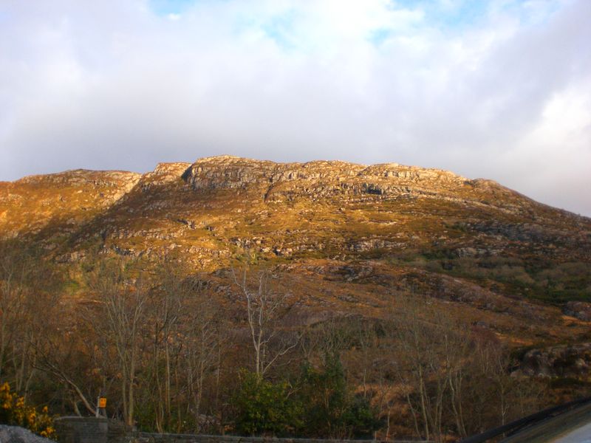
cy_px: 222
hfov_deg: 49.0
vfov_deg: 37.7
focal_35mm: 38
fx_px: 649
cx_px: 296
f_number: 3.1
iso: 200
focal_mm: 6.3
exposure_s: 1/1000
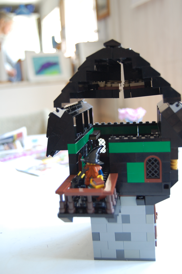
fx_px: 319
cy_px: 137
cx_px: 91
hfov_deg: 31.8
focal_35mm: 42
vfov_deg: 46.4
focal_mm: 28
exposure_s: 1/40
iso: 400
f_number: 4.2
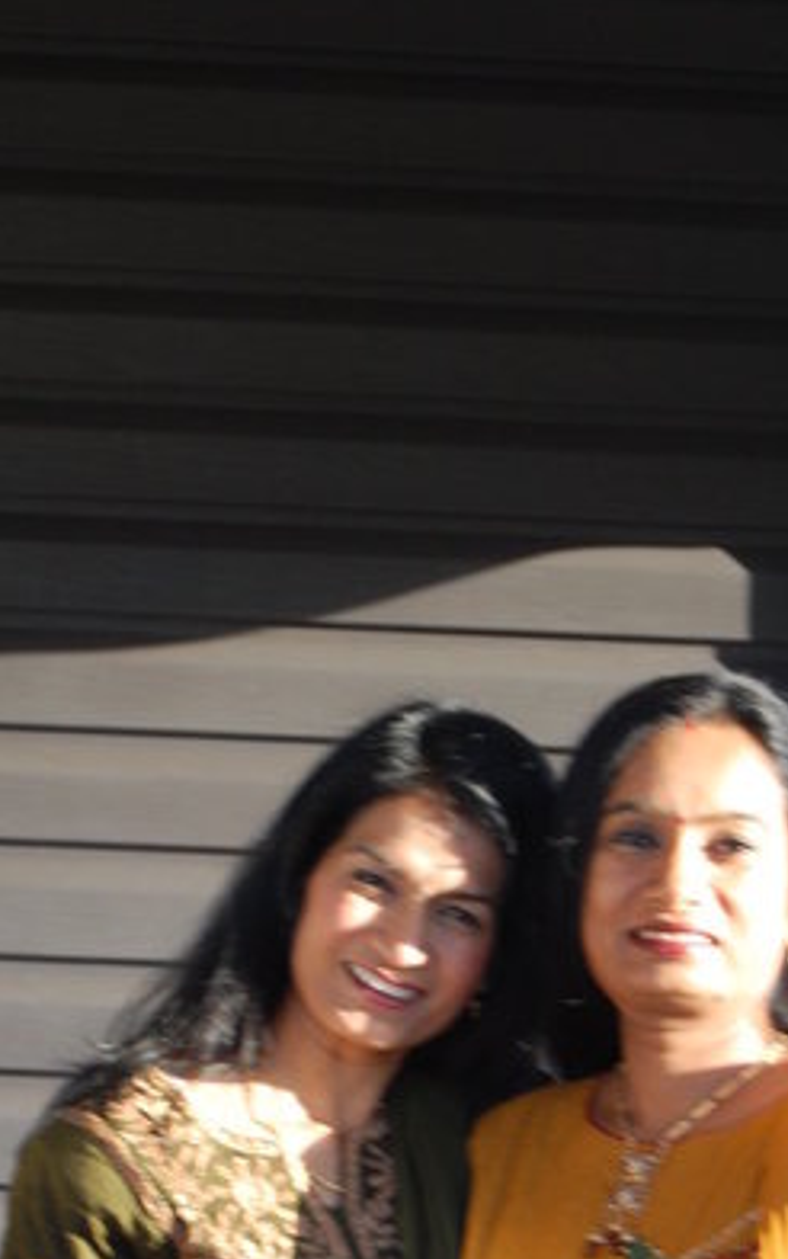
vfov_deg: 15.2
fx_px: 4696
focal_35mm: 137
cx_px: 343
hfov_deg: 9.6
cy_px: 939
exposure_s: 1/125
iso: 400
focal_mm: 55
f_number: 5.6
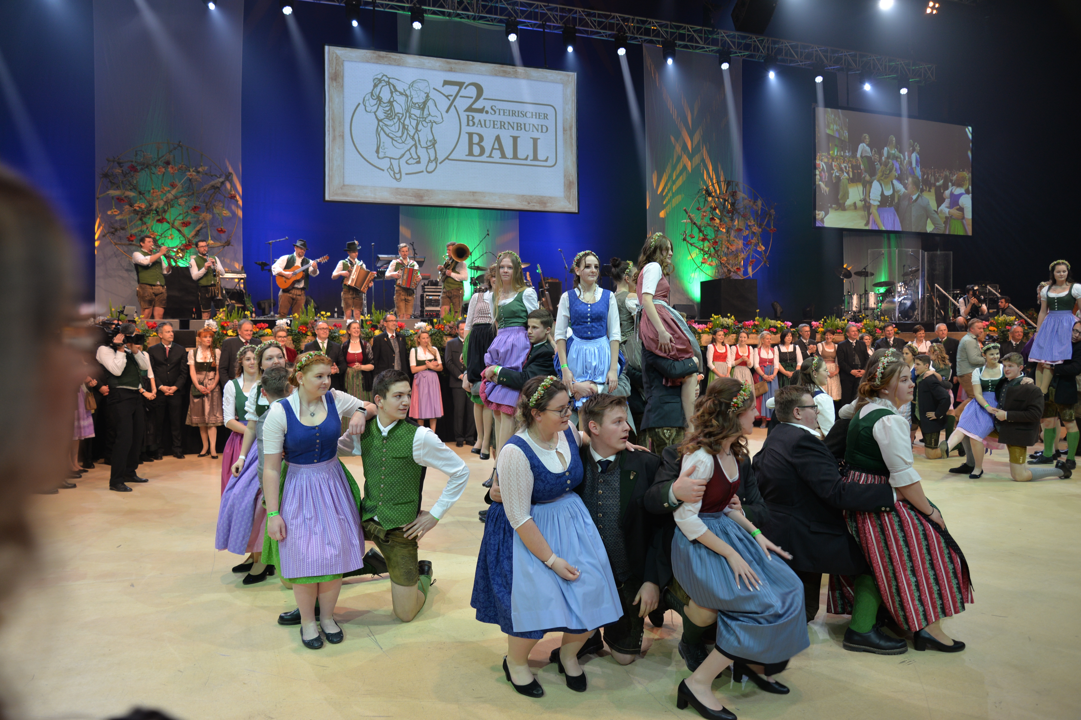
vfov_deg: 53.1
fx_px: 721
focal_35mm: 24
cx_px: 540
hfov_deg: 73.7
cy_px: 360
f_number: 4
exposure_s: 1/60
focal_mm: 24
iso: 400
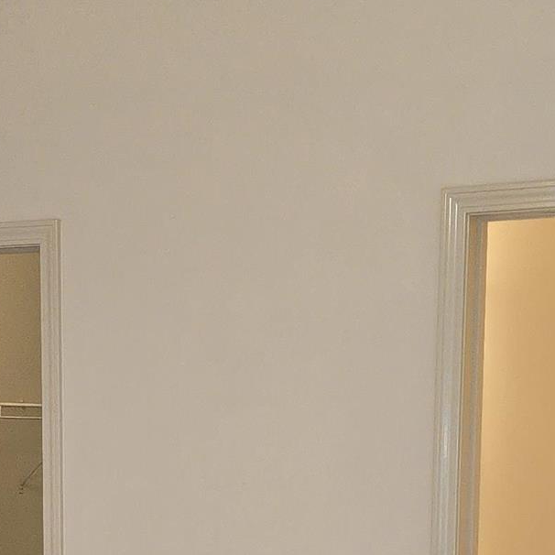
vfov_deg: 16.2
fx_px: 1868
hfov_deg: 16.8
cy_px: 674
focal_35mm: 103
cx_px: 118
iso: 125
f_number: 1.7
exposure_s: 1/60
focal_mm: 6.3
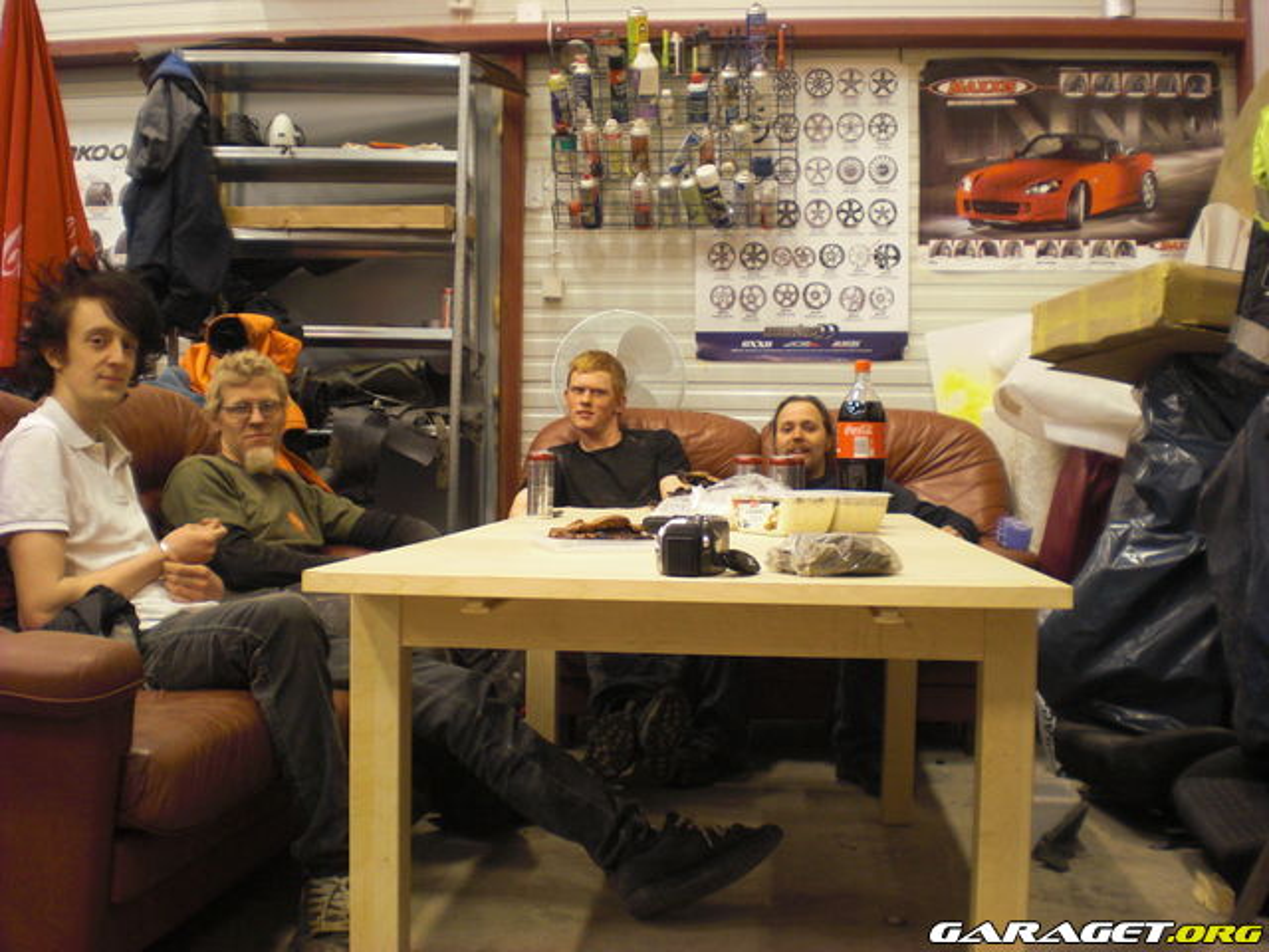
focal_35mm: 38
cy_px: 476
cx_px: 634
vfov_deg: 37.7
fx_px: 1393
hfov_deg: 49.0
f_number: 3.1
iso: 200
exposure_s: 1/13
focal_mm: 6.3
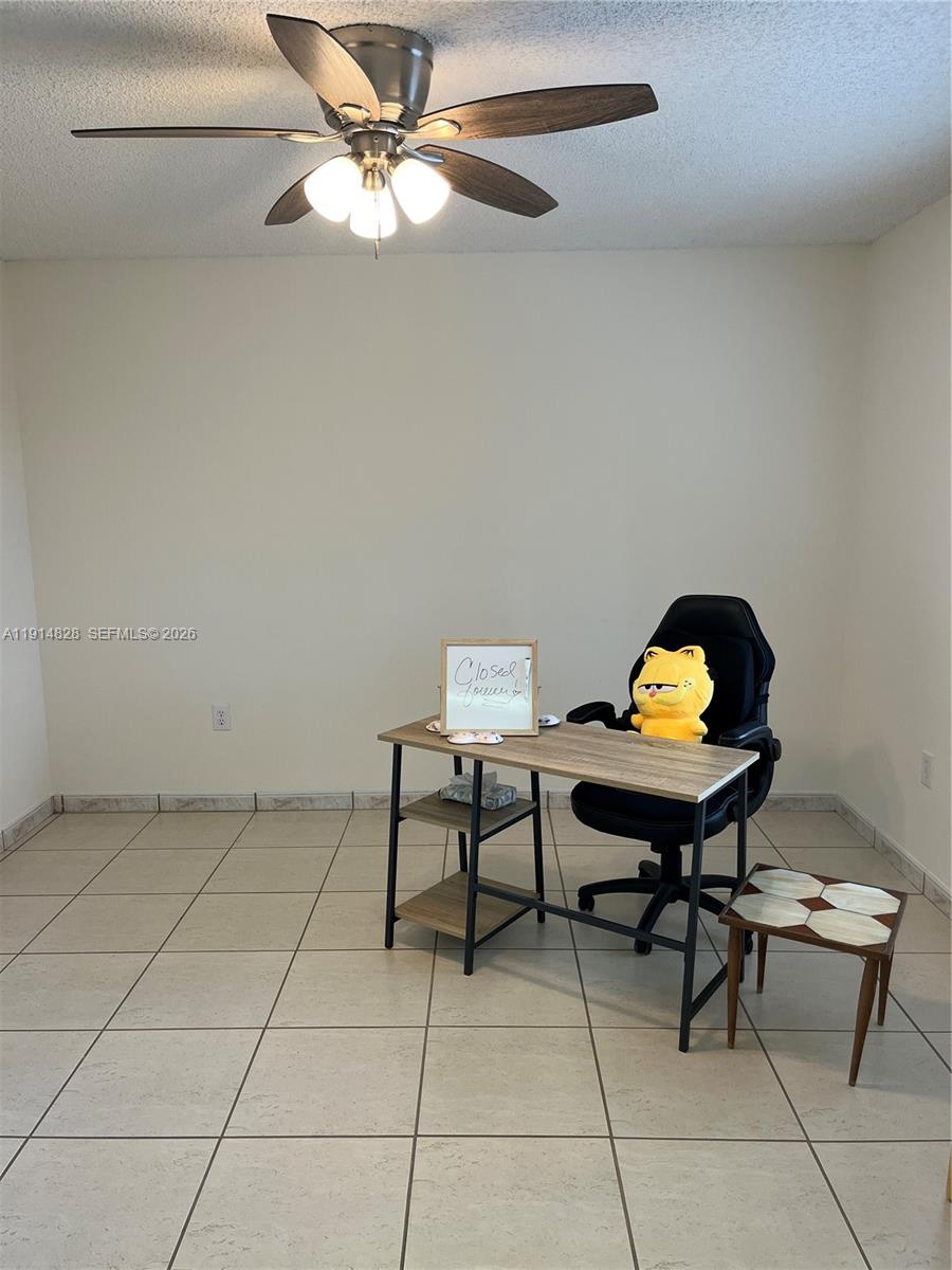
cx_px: 476
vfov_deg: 67.3
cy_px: 635
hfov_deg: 53.1
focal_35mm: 26
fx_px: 953
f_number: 1.6
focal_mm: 5.1
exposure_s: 1/120
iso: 100
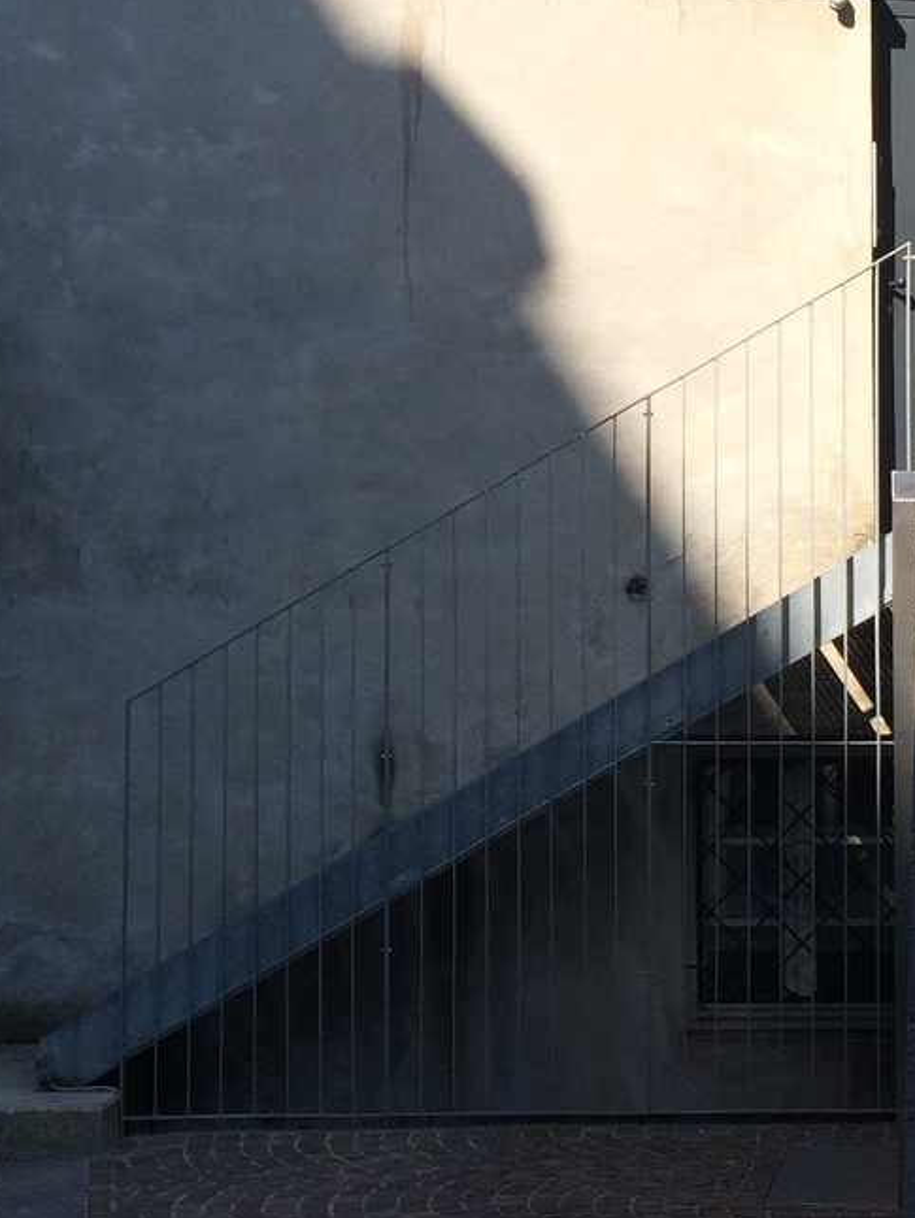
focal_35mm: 67
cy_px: 644
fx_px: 2360
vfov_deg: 29.0
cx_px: 591
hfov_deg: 21.9
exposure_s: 1/1520
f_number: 2.2
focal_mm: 4.15
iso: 32
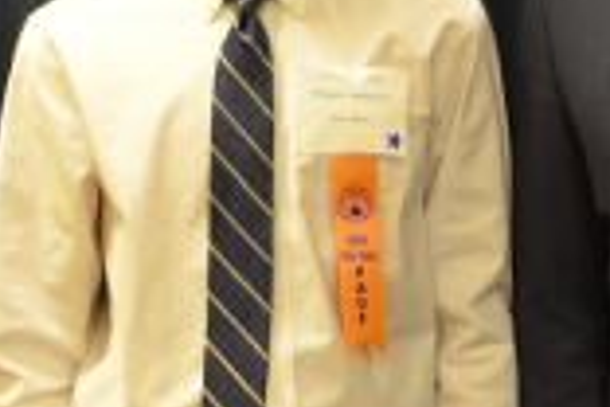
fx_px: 2321
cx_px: 489
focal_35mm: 137
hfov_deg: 14.9
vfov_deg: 10.0
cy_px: 129
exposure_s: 1/15
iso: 400
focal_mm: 28
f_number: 4.5
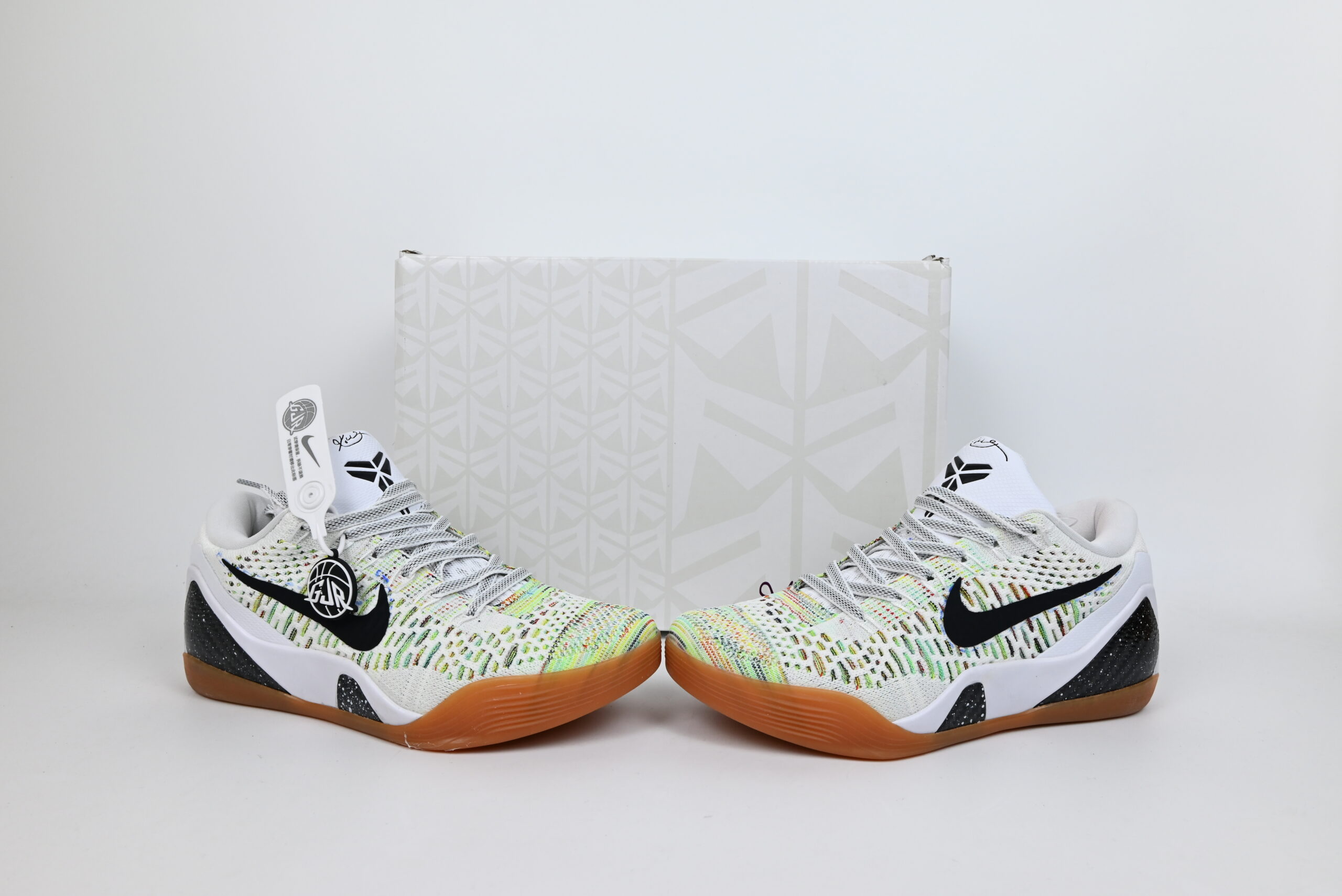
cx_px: 671
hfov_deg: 73.7
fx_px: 895
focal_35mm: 24
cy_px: 448
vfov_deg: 53.2
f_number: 11
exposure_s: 1/200
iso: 640
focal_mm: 24
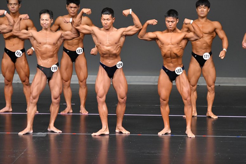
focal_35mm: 315
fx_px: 2151
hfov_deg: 6.5
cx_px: 123
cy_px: 82
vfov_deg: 4.4
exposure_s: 1/400
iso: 5000
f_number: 5.6
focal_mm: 210
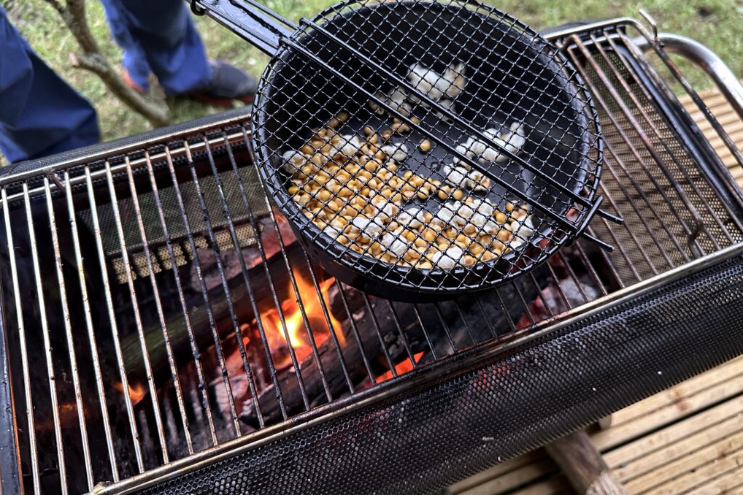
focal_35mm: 26
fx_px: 536
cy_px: 219
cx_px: 385
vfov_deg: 49.4
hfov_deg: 69.4
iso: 400
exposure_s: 1/60
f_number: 1.78
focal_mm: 6.86
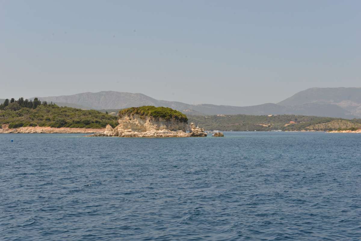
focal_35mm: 70
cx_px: 180
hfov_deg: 28.8
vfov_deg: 19.5
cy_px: 120
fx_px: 702
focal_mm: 70
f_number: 13
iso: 800
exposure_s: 1/320
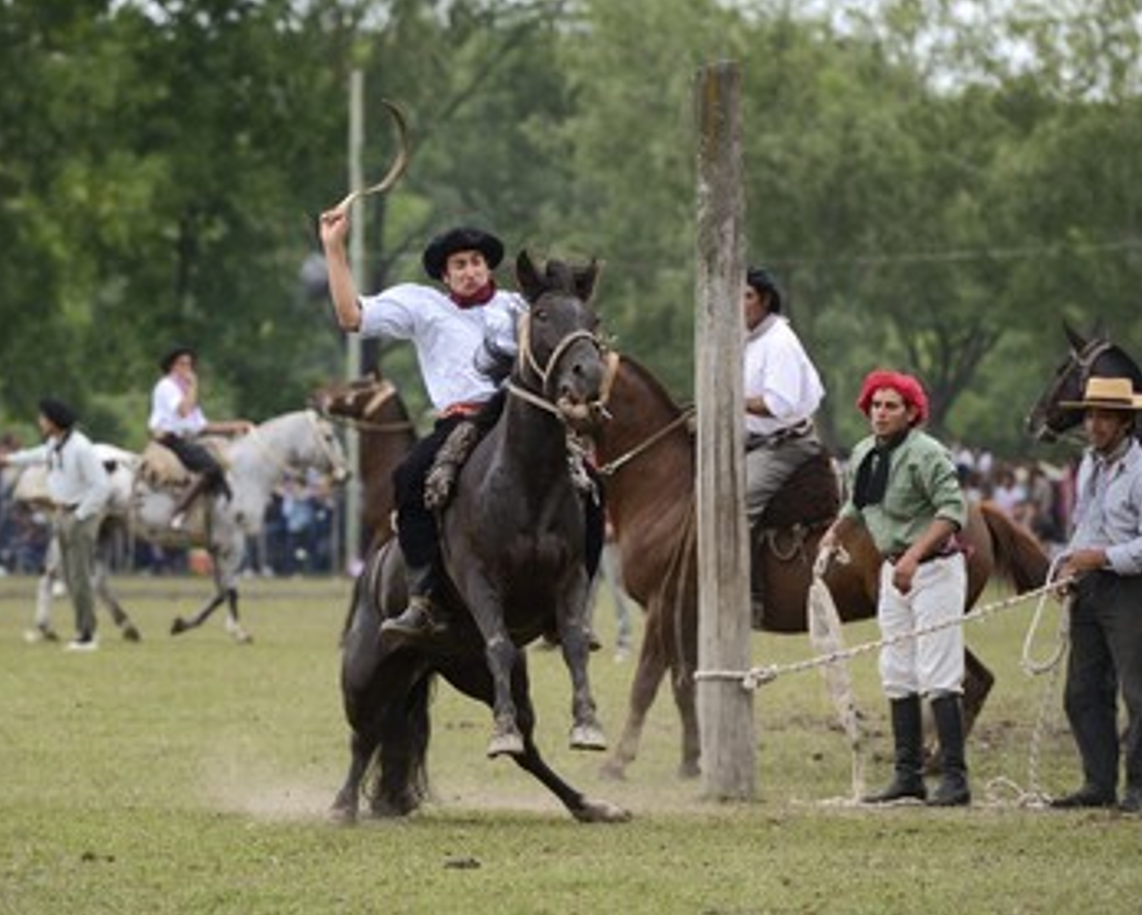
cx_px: 546
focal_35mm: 227
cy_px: 458
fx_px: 7677
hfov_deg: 8.5
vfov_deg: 6.8
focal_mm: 200
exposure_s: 1/800
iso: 800
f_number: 5
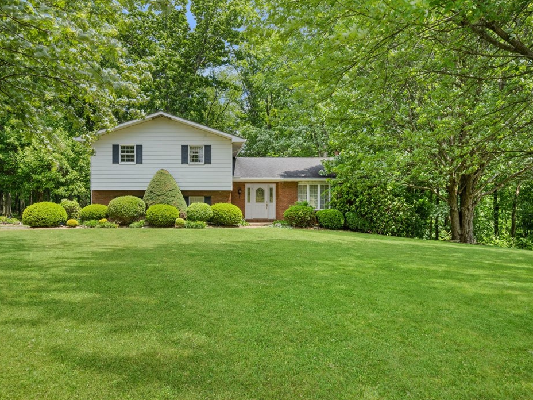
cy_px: 201
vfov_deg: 51.4
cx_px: 230
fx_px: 416
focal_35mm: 27
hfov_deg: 65.0
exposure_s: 1/40
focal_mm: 24
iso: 50
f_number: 11
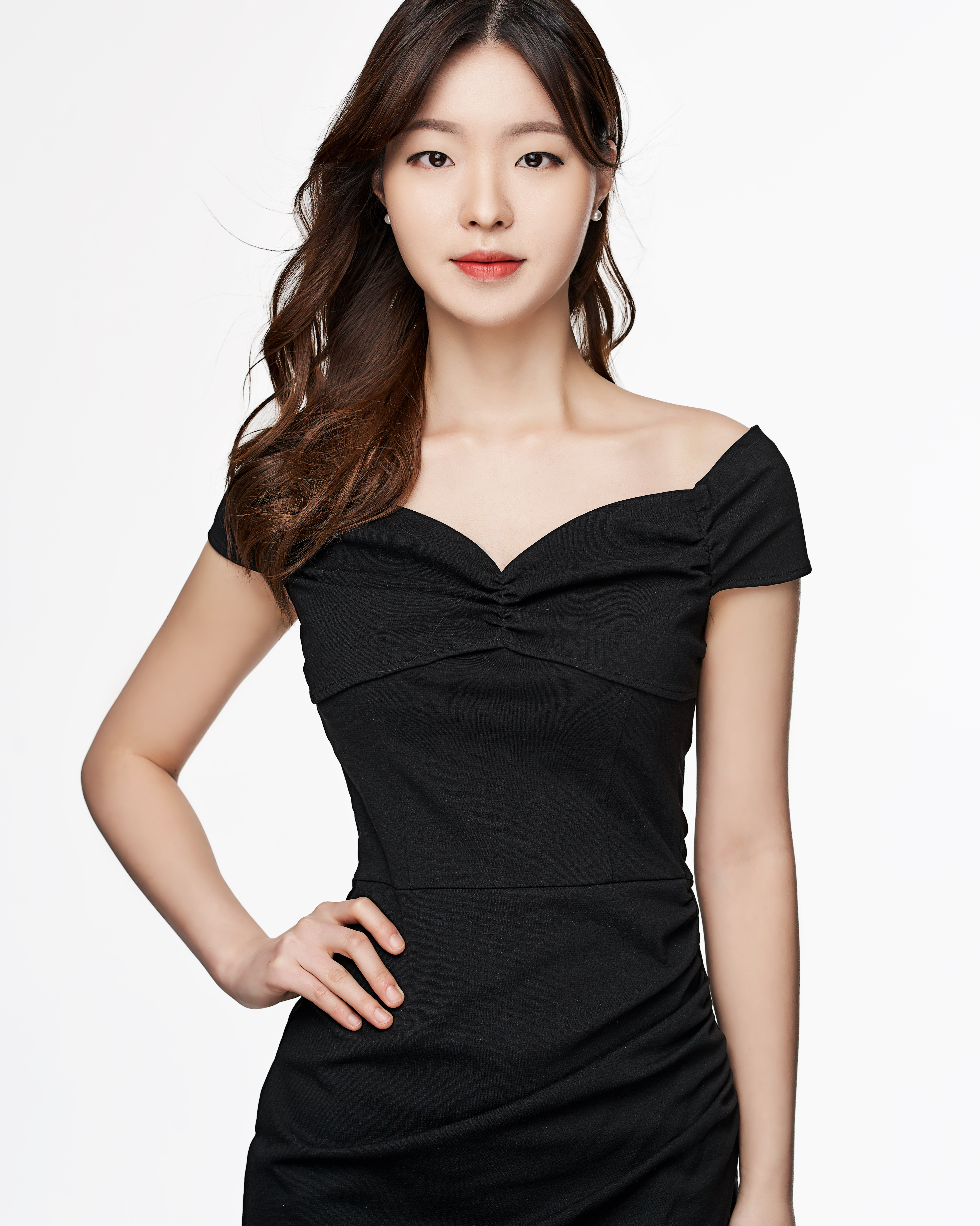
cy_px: 587
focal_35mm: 96
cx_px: 489
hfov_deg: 16.0
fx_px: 3481
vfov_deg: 20.0
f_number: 5.6
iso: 100
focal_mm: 85
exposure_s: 1/125
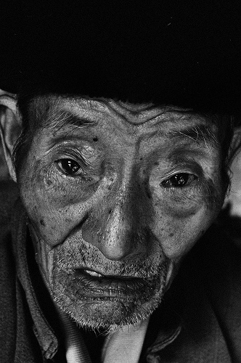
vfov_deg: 31.0
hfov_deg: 20.9
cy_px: 182
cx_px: 120
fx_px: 654
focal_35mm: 65
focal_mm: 65
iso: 400
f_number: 11
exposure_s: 1/15
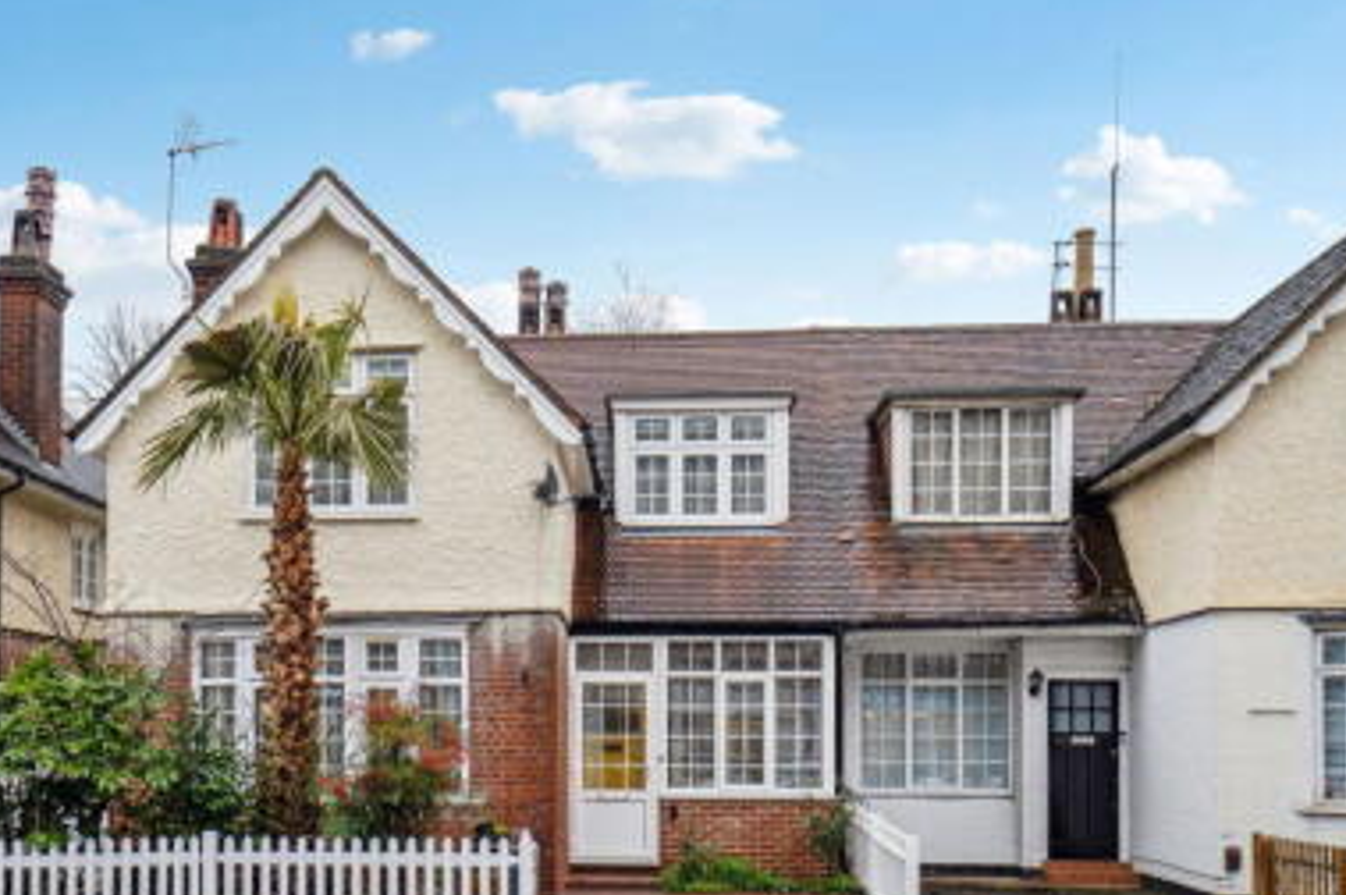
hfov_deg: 44.3
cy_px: 432
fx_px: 1644
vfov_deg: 30.5
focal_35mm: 44
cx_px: 529
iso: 320
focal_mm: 35
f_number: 4.5
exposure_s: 1/125
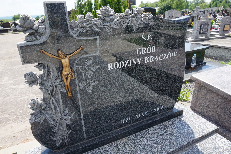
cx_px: 116
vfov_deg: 53.1
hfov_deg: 73.8
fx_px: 154
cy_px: 77
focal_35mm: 24
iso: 100
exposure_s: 1/80
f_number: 10
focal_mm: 16
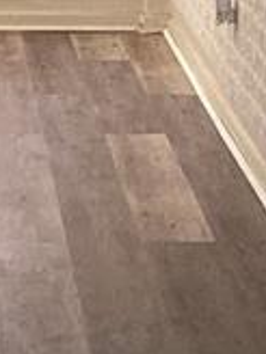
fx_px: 2326
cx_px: 65
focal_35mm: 227
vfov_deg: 8.5
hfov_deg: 6.5
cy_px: -229
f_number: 2.4
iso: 64
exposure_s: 1/120
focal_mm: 3.3
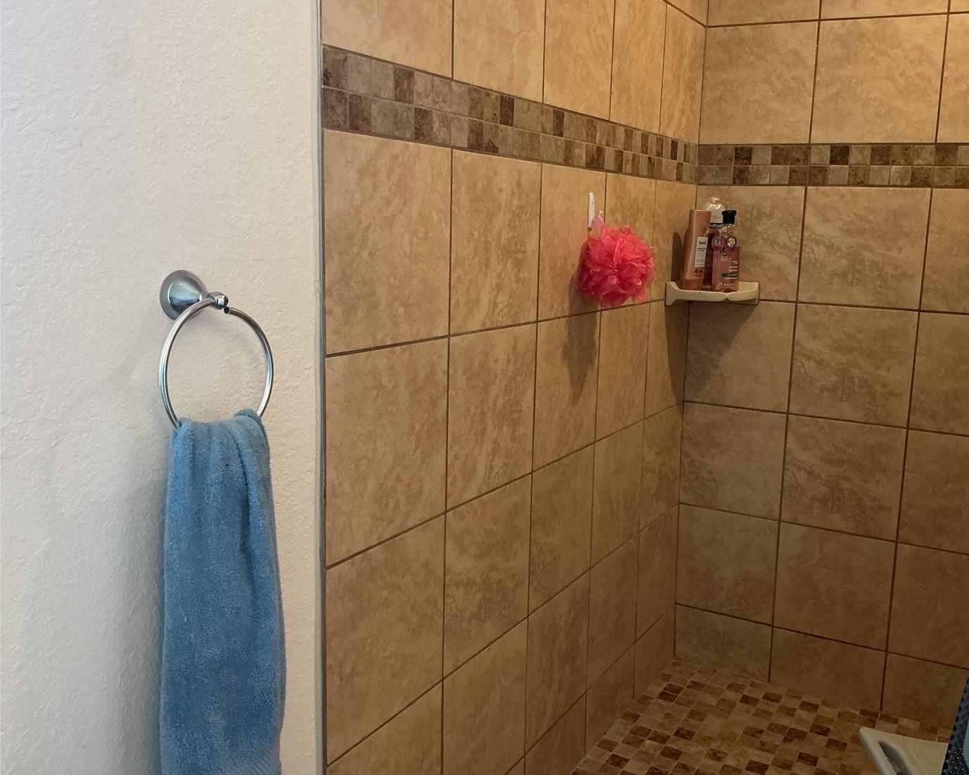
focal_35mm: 33
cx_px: 564
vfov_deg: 44.6
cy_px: 380
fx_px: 947
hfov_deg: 54.0
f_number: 1.8
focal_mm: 3
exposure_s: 1/60
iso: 100
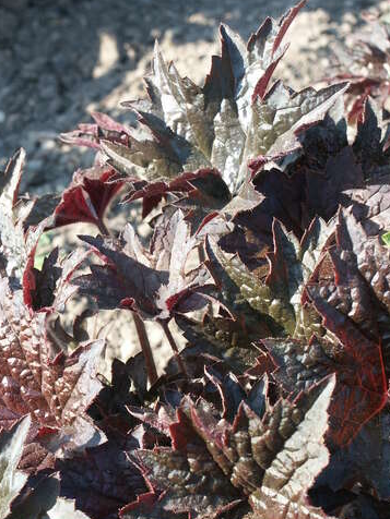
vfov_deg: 13.4
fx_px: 2208
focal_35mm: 147
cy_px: 319
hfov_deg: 10.1
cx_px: 172
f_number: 5.6
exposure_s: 1/90
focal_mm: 26.04
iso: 100
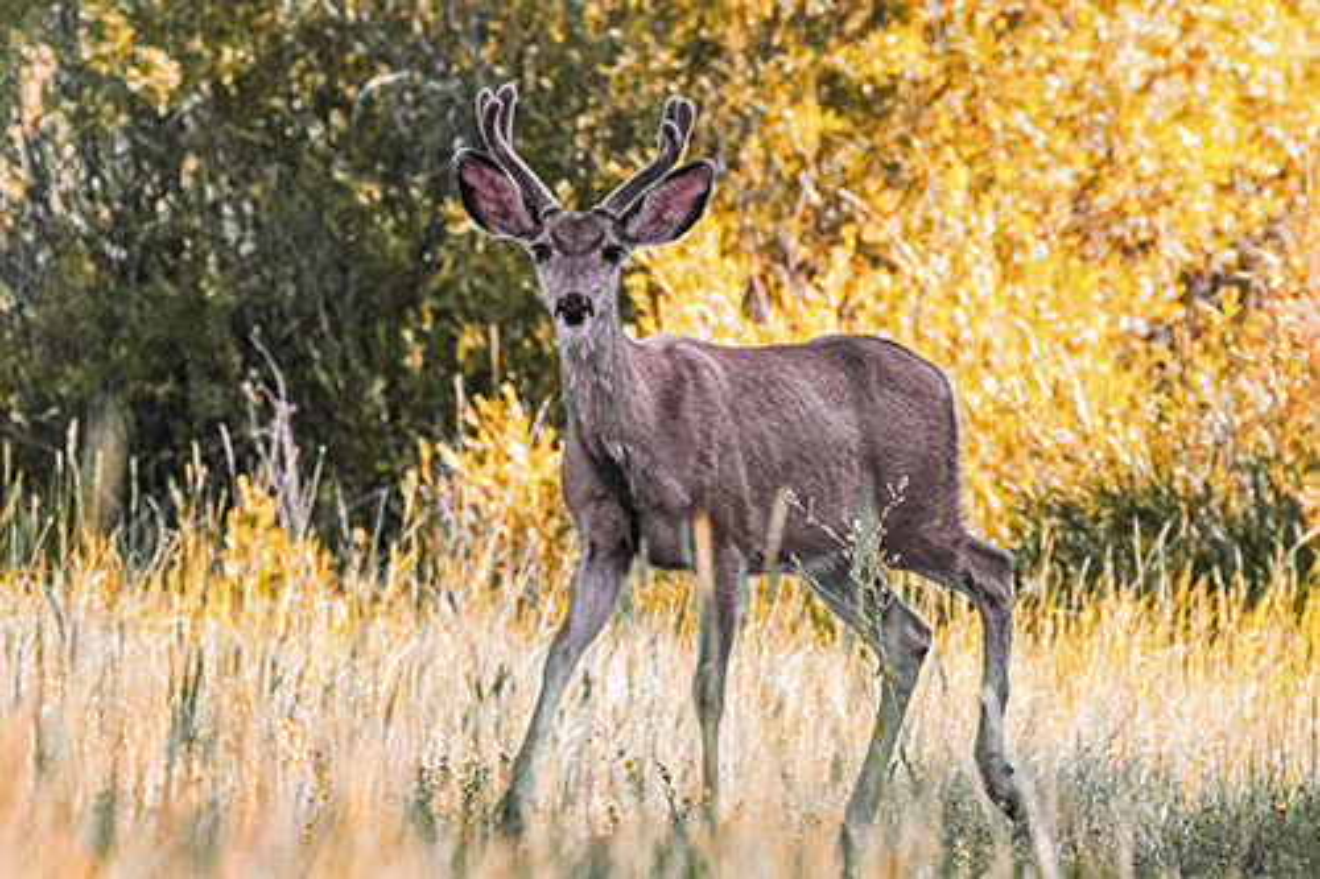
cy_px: 440
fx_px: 21992
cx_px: 660
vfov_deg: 2.3
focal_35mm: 600
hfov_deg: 3.4
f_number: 11
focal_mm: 600
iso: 3200
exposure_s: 1/1600
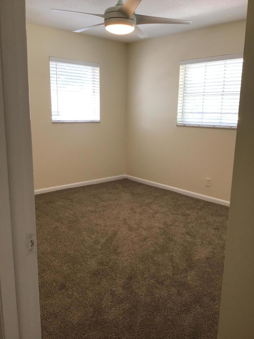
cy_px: 170
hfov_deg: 45.4
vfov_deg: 58.4
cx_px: 127
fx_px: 303
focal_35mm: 31
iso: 32
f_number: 2.4
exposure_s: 1/30
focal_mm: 3.3
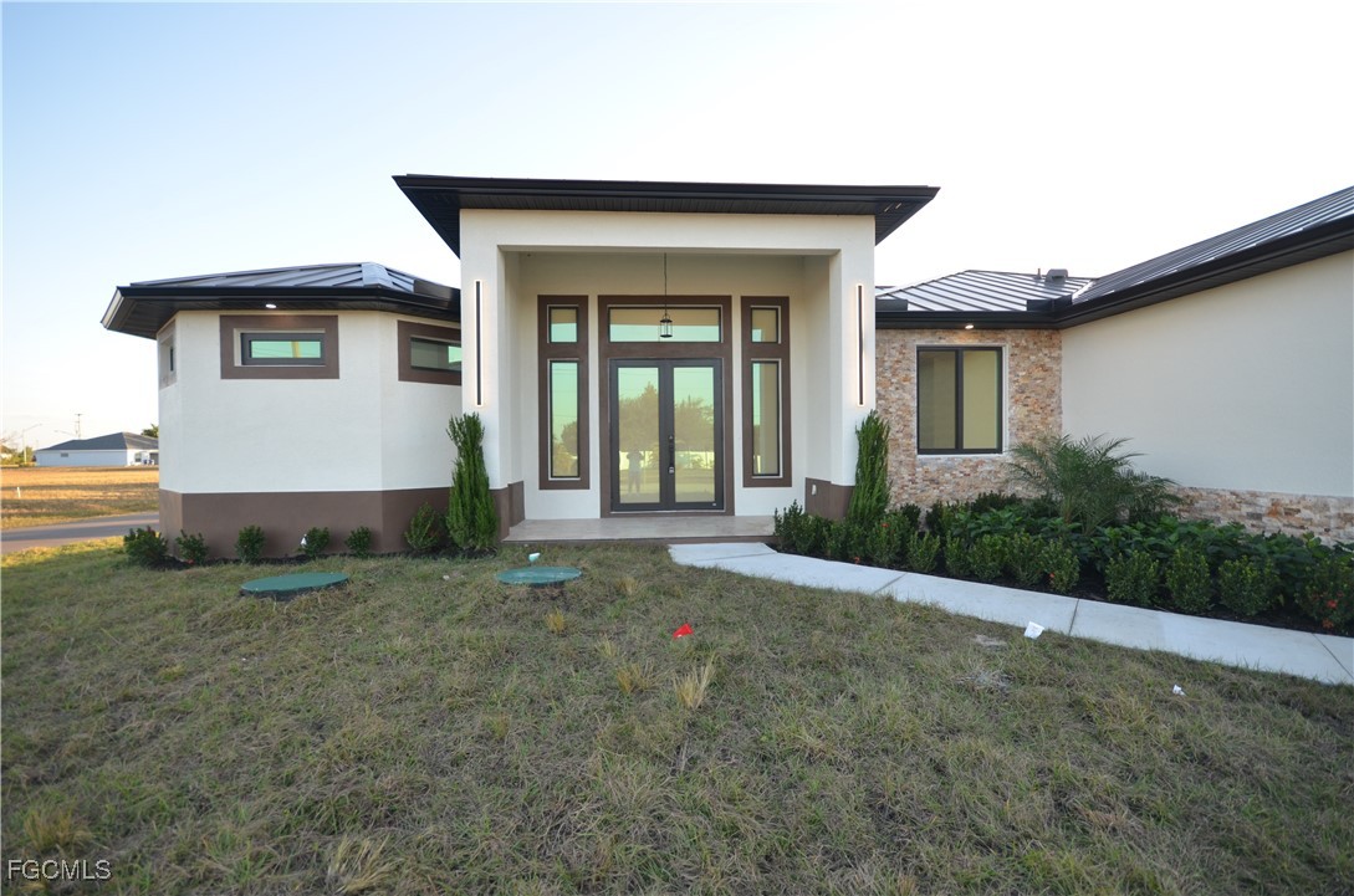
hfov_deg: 100.5
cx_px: 677
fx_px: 563
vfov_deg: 77.1
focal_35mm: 15
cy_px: 448
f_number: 5.6
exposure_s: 1/125
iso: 250
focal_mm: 10
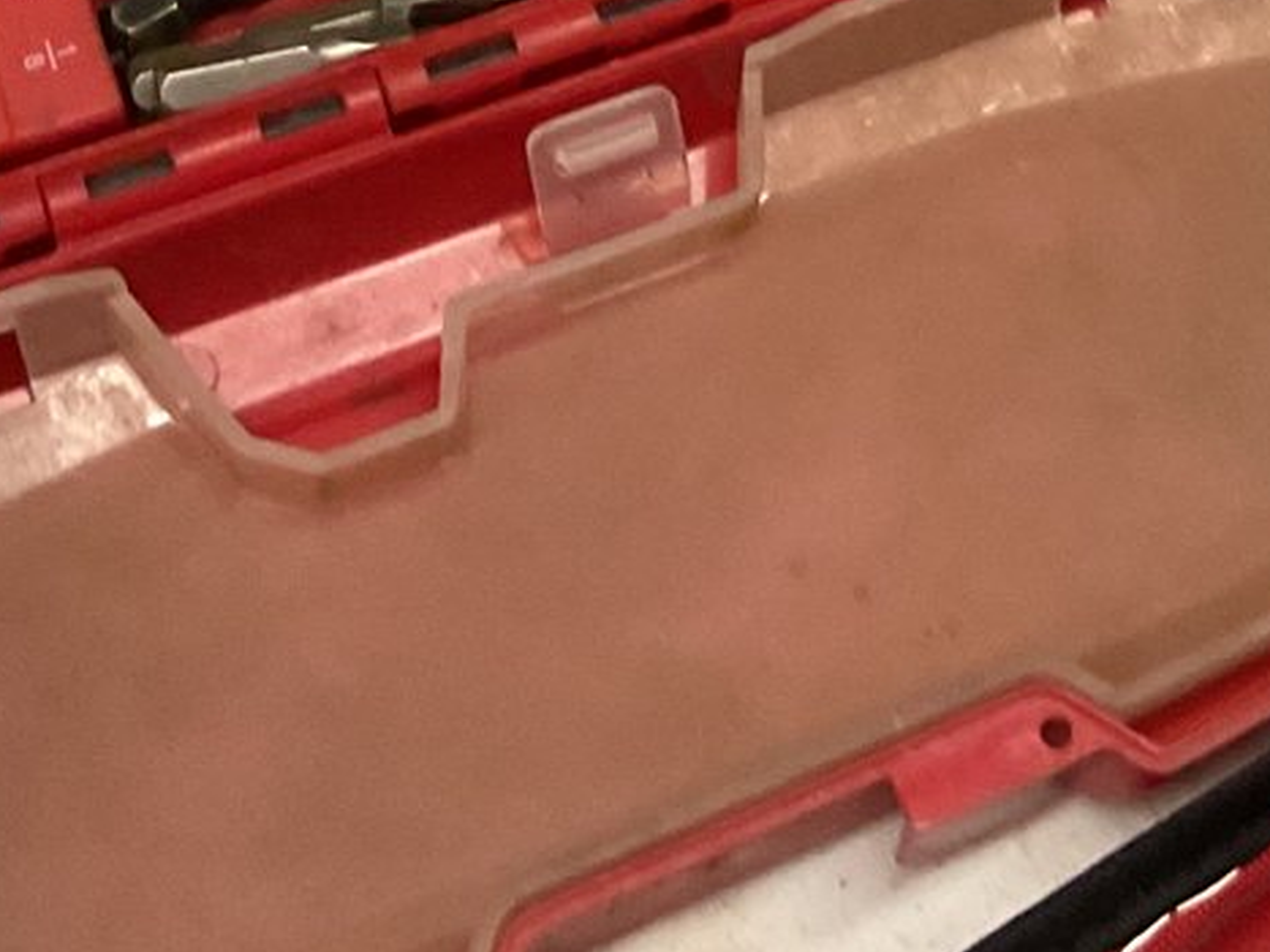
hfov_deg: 20.4
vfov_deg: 14.5
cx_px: 1149
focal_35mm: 94
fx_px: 3448
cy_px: -543
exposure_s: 1/40
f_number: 1.8
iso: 320
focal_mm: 3
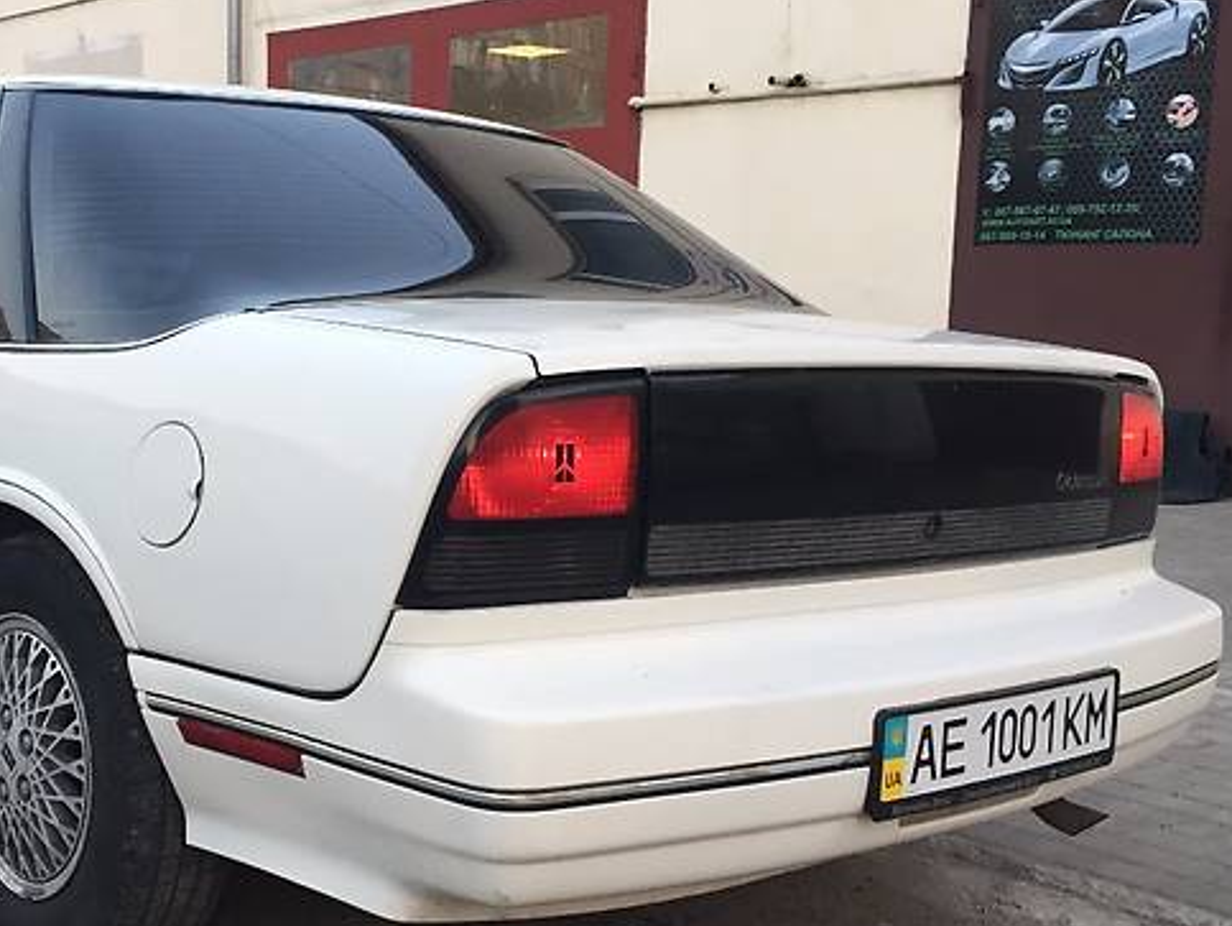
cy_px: 508
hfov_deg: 39.1
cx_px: 403
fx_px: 1710
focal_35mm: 48
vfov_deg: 30.3
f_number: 2.2
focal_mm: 4.2
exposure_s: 1/33
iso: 40
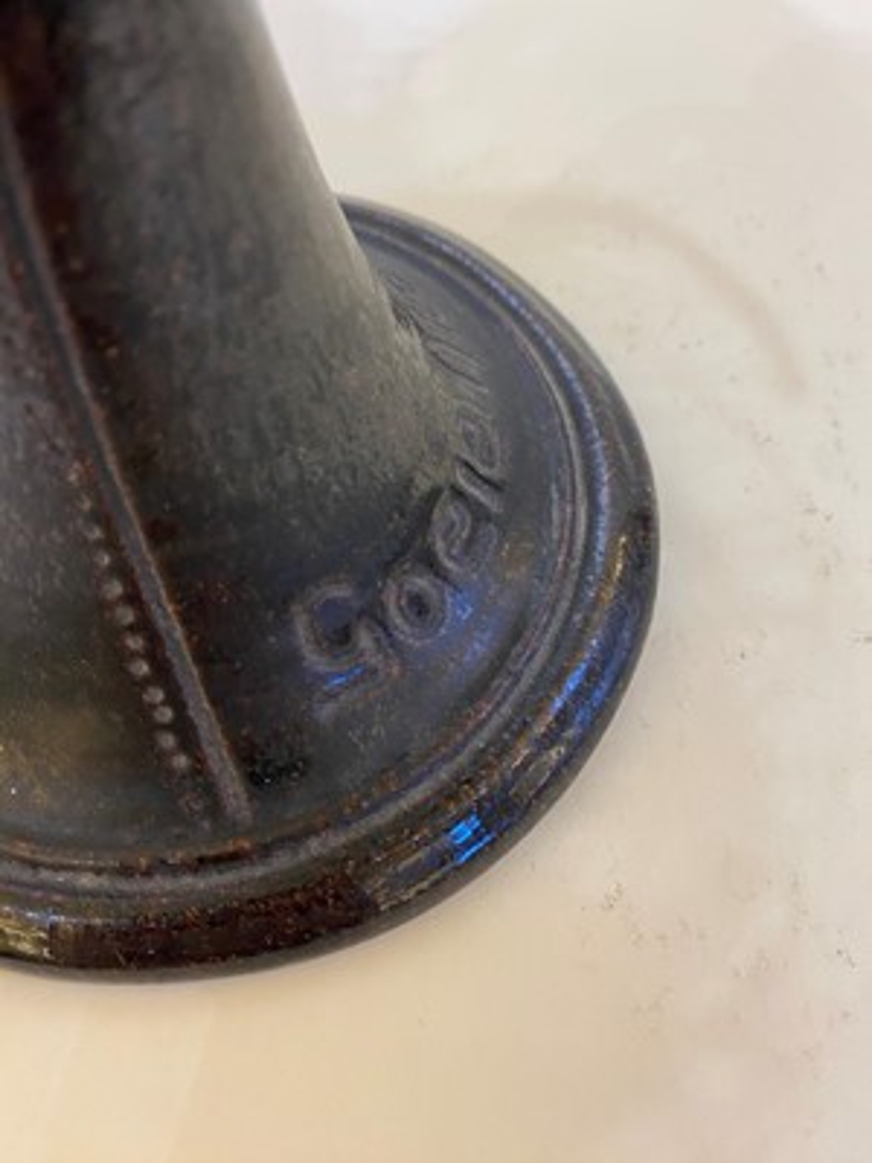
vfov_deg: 67.3
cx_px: 436
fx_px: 873
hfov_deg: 53.1
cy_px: 582
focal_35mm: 26
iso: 125
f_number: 1.8
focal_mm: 4.25
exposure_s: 1/50
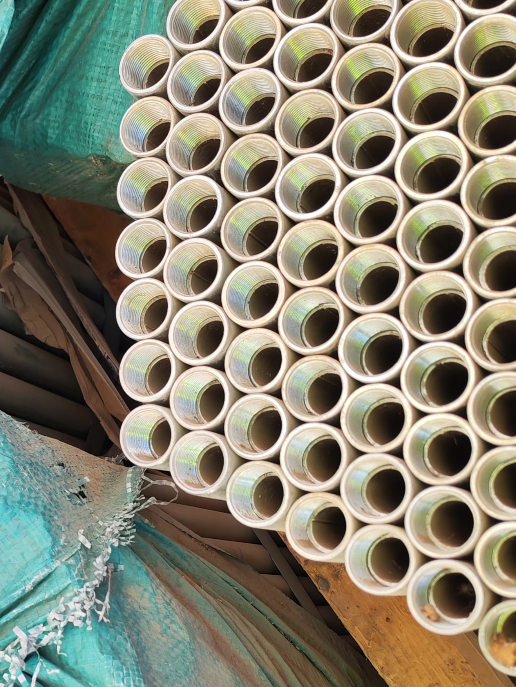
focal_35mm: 63
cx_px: 41
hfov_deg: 22.7
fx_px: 1252
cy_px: 449
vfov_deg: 30.5
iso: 50
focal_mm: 6.12
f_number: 1.9
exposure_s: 1/140
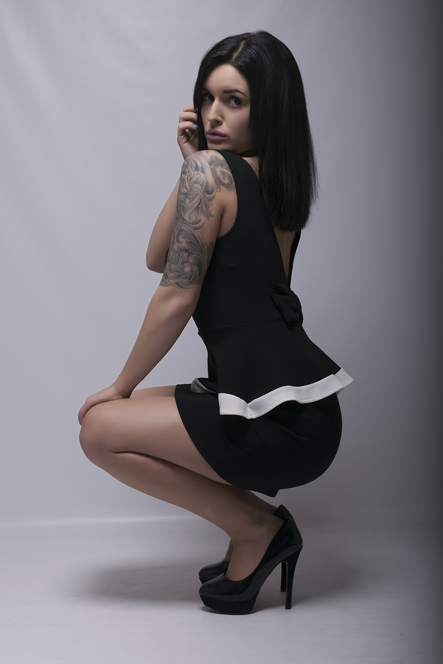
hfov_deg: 20.2
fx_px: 1246
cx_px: 222
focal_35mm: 68
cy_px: 332
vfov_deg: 29.9
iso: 100
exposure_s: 1/200
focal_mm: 45
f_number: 11
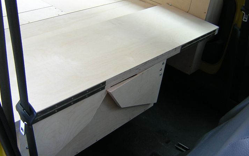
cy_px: 69
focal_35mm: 43
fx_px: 292
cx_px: 112
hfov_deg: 46.1
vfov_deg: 29.8
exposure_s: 1/31.4
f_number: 2.6
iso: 100
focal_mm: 4.7
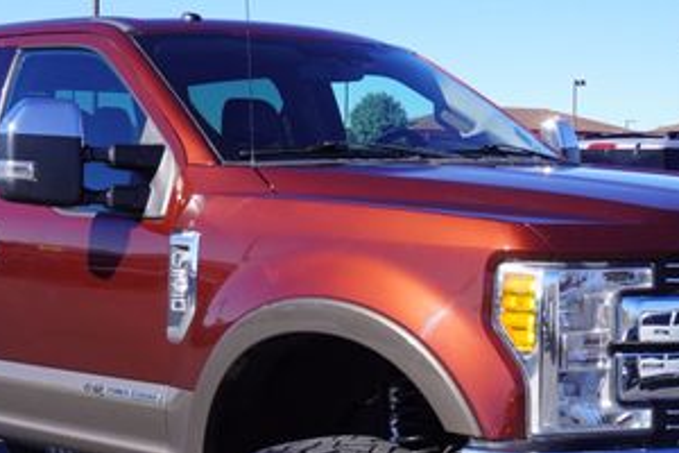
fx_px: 1510
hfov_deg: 25.3
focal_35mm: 80
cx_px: 260
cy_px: 394
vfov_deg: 16.8
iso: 100
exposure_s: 1/125
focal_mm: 25
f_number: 9
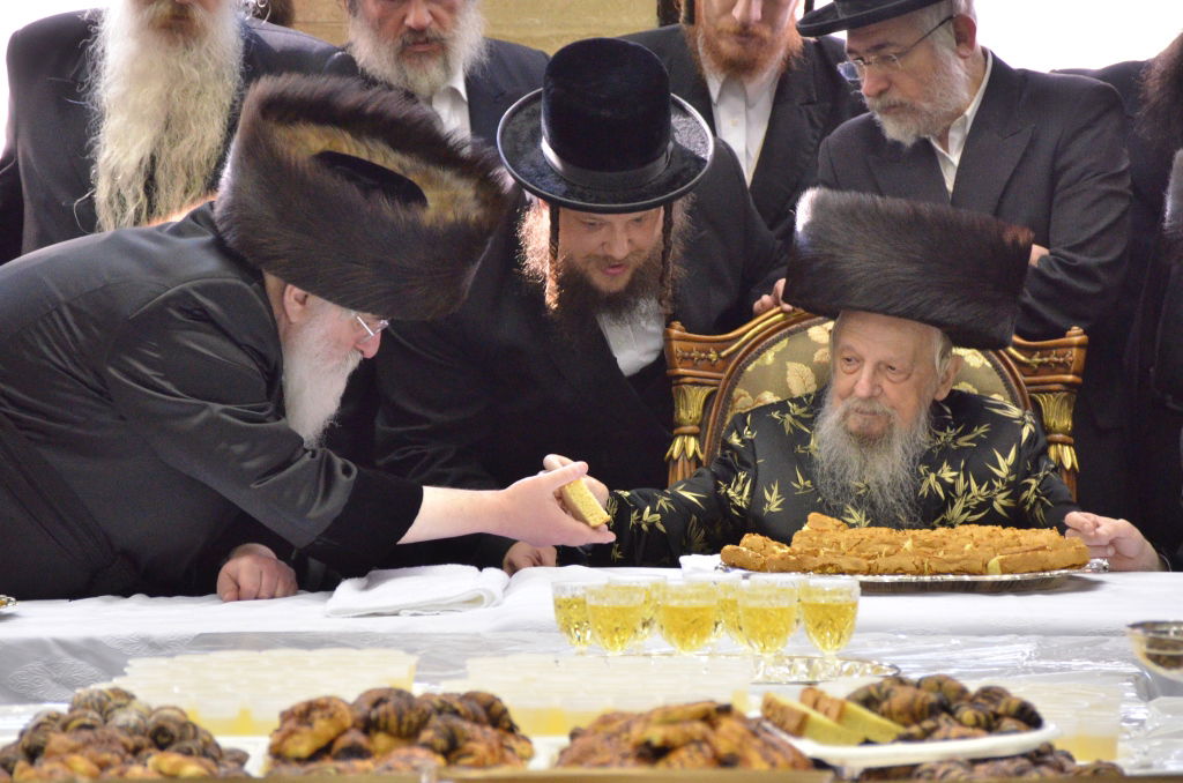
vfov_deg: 4.7
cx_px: 592
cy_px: 392
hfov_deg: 7.1
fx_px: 9591
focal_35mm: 292
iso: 3200
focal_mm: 195
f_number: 5.6
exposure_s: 1/100
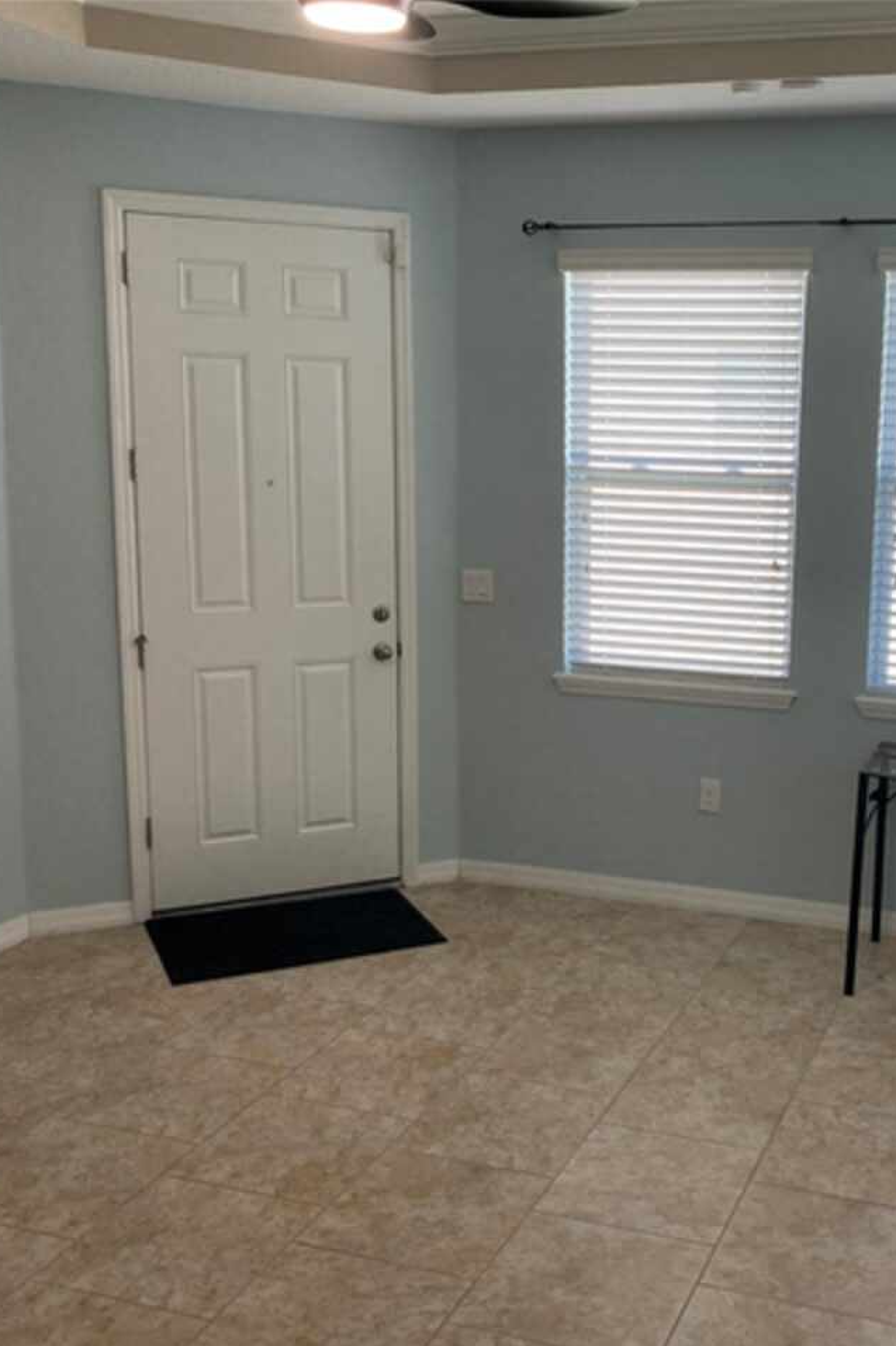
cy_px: 674
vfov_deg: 49.6
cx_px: 678
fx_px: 1456
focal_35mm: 39
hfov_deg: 33.5
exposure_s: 1/121
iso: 50
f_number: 1.8
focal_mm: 3.99
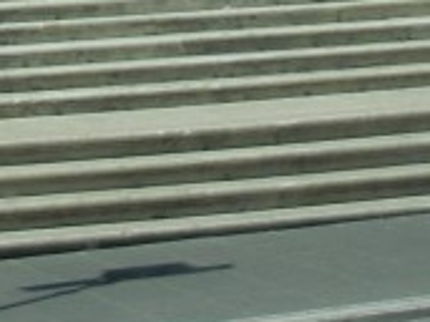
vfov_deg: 7.7
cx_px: -45
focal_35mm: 180
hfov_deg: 10.8
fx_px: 2234
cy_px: -415
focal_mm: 5.4
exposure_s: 1/365
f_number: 7
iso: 160
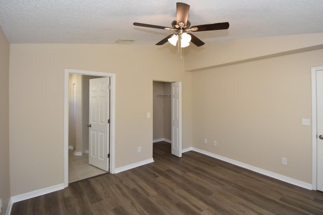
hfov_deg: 92.8
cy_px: 101
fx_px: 152
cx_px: 181
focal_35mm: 17
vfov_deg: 70.4
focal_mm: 10
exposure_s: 1/60
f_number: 4
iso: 200
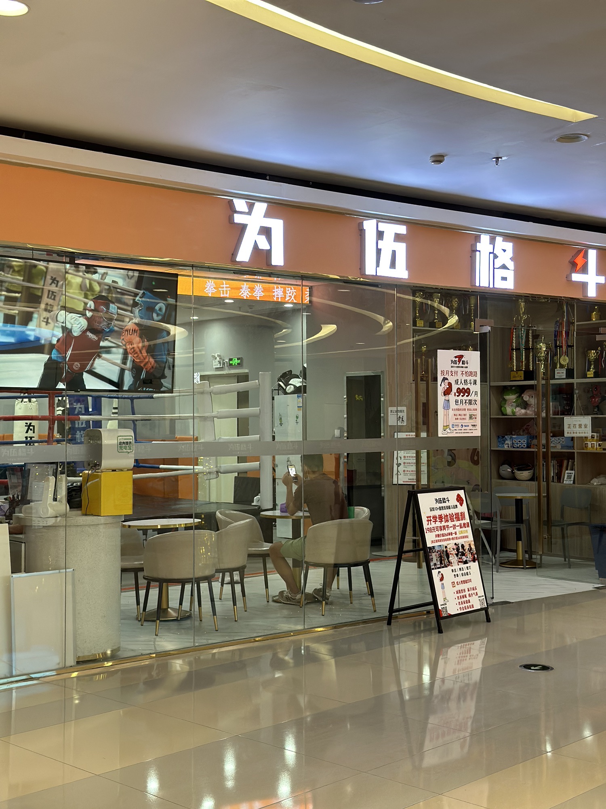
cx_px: 303
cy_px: 404
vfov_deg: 39.7
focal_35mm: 48
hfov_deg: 30.3
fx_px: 1120
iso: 125
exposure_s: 1/100
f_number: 1.78
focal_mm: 6.86
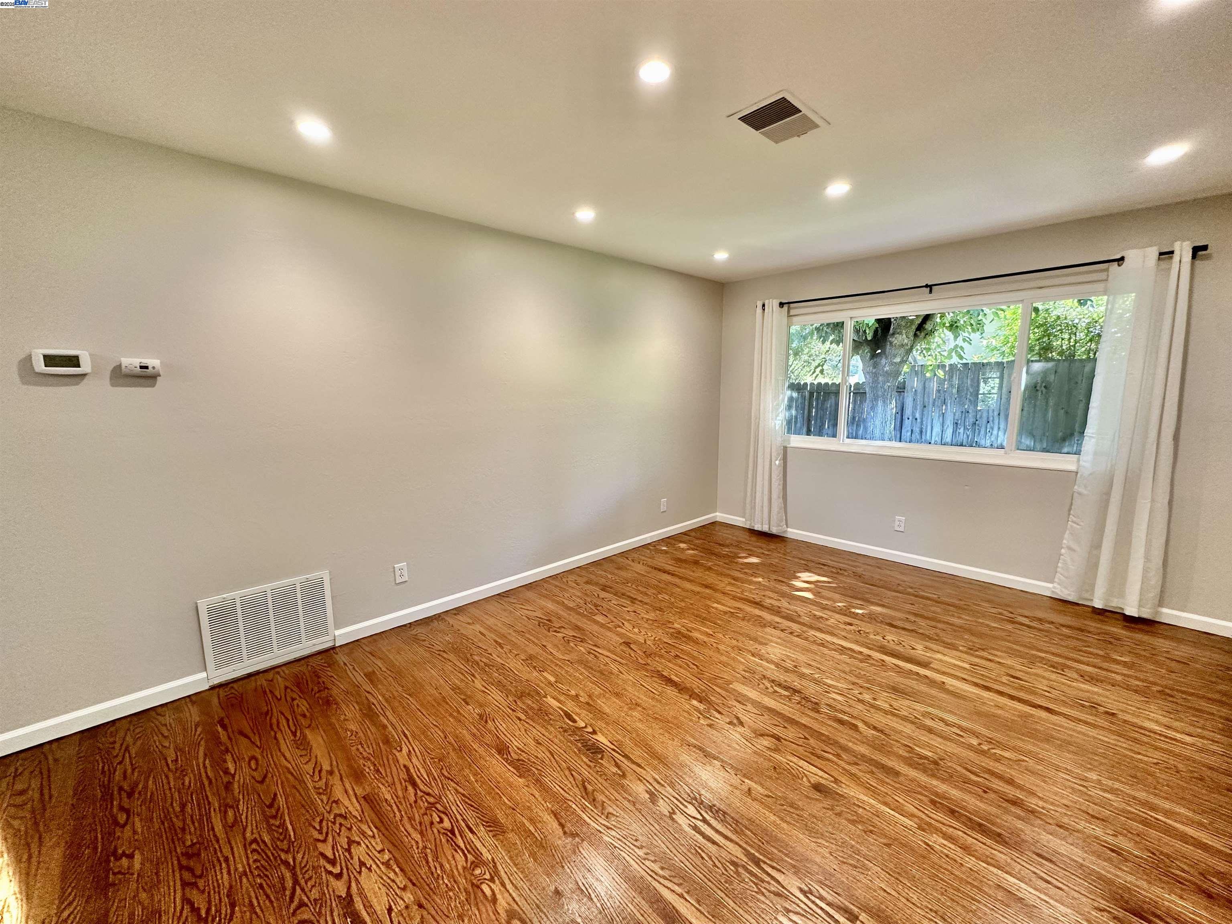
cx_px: 616
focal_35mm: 14
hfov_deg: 102.1
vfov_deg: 85.7
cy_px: 462
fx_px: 498
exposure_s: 1/60
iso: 160
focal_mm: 2.22
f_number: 2.2
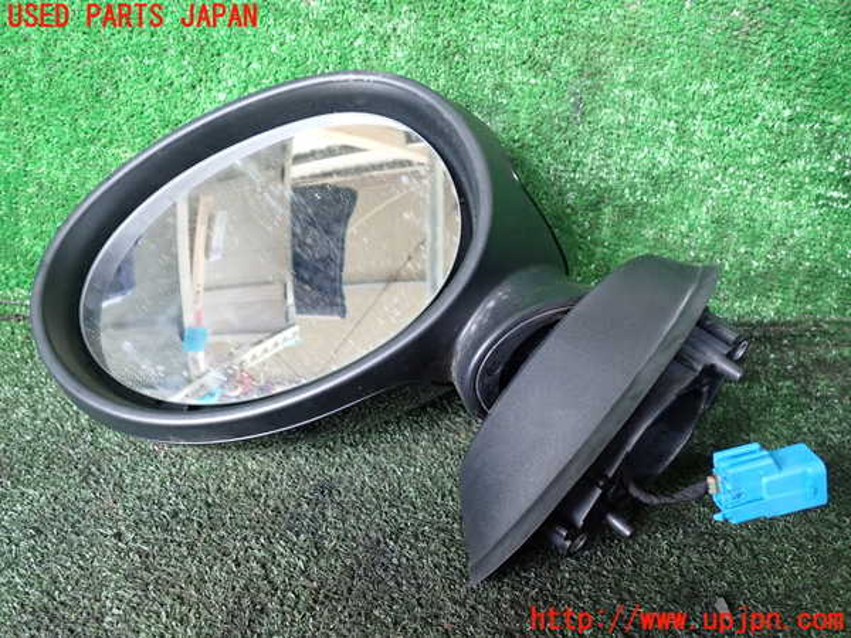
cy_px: 319
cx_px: 426
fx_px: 738
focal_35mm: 30
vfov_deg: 46.8
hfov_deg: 60.0
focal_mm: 5.4
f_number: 2.3
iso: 320
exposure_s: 1/30
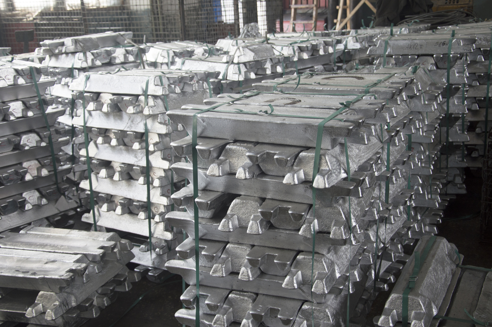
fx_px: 614
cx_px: 246
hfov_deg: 43.6
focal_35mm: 45
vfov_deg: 29.8
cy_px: 164
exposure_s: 1/30
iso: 400
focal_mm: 30
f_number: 4.2
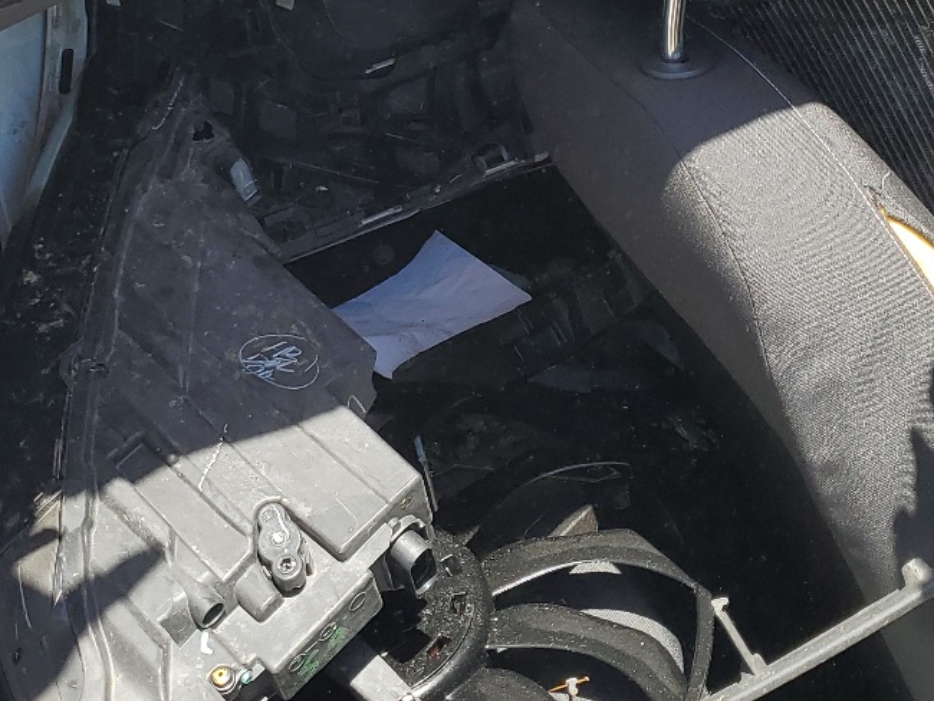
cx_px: 379
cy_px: 78
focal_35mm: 64
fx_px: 1727
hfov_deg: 30.2
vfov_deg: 22.4
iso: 50
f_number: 1.5
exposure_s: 1/1000
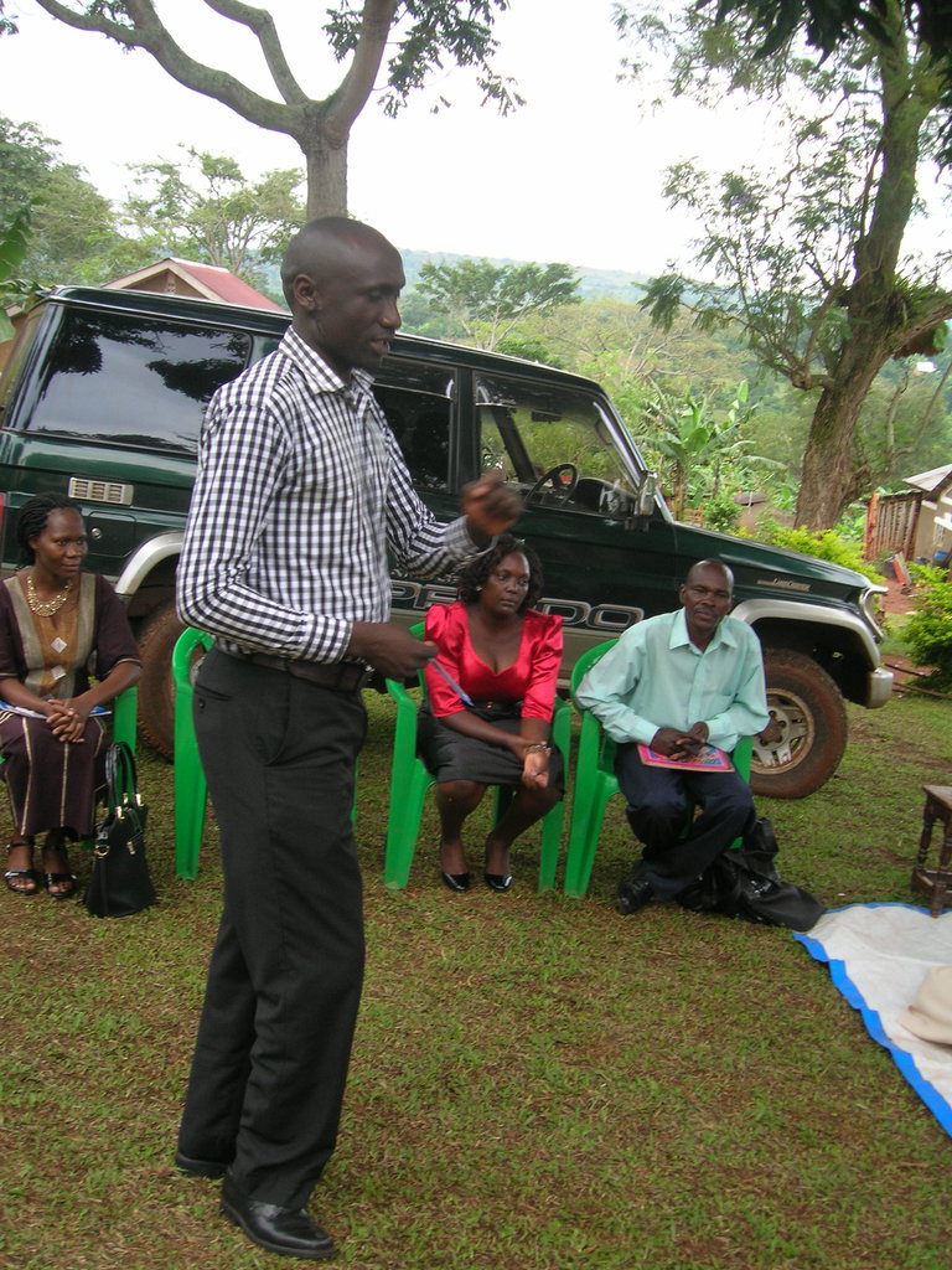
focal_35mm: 38
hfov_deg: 37.7
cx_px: 476
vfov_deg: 49.0
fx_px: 1393
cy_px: 635
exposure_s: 1/50.4
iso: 50
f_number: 3
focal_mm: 6.4
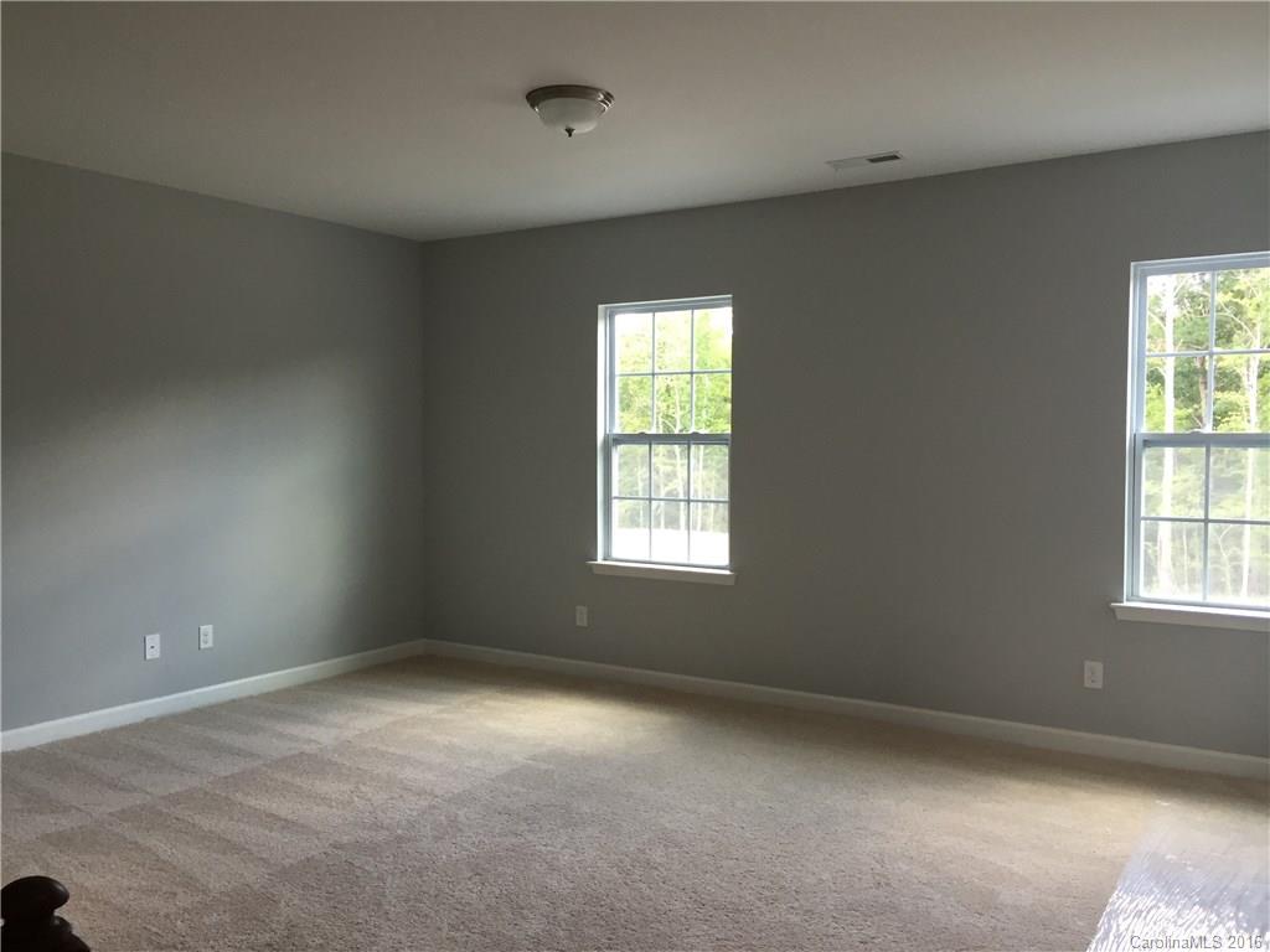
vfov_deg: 48.2
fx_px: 1064
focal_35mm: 29
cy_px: 476
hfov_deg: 61.7
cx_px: 635
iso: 40
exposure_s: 1/30
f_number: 2.2
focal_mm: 4.15
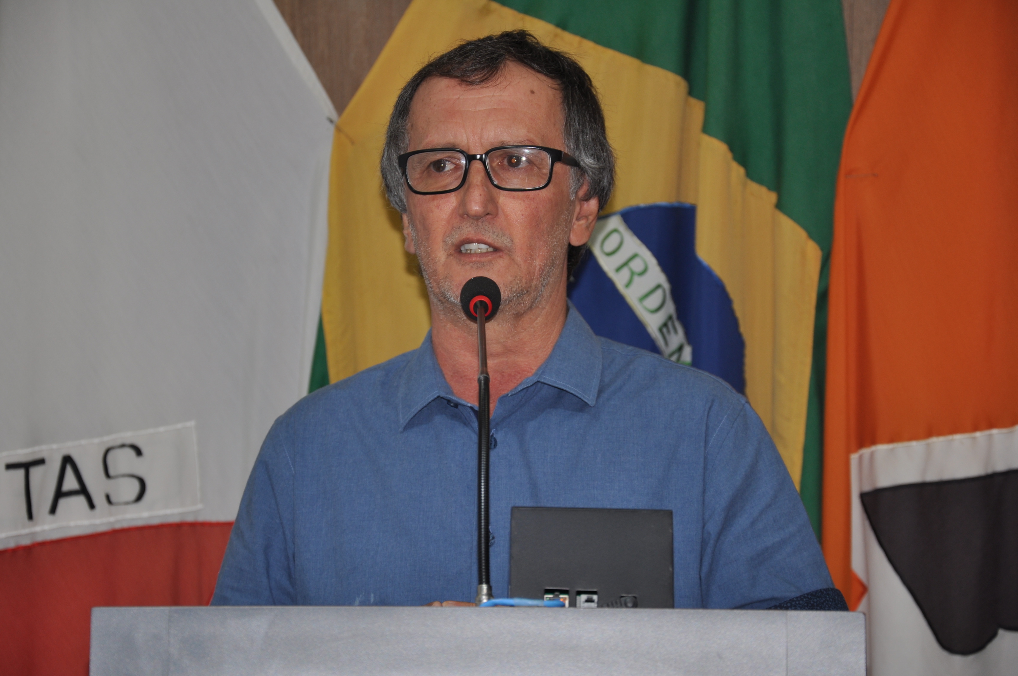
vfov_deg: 10.7
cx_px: 509
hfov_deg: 16.1
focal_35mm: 128
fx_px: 3601
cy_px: 338
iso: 200
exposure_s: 1/60
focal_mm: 85
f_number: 5.6
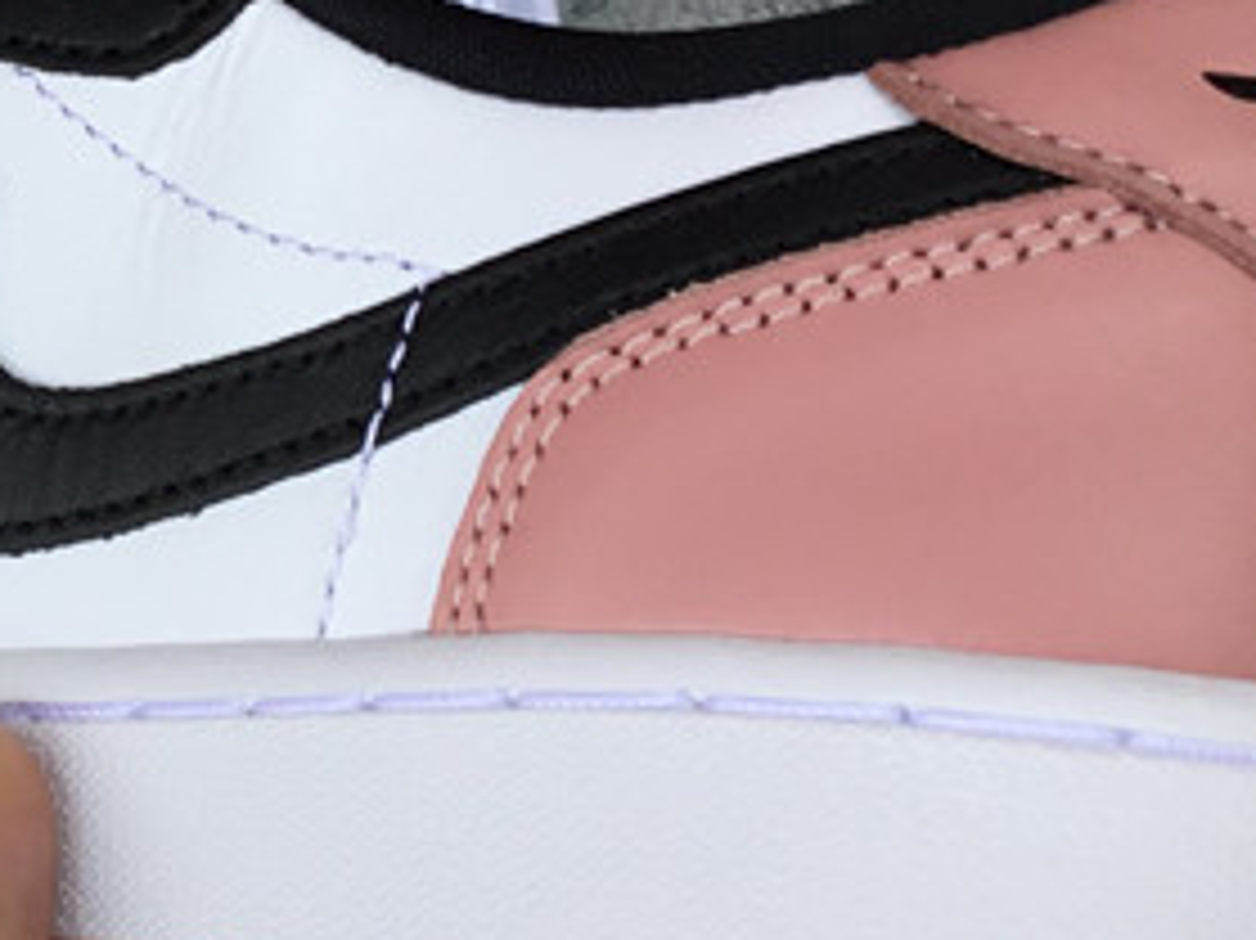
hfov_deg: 18.8
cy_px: 277
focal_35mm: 100
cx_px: -144
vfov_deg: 14.7
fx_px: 3627
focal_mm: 3.3
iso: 25
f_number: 2.4
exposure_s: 1/287
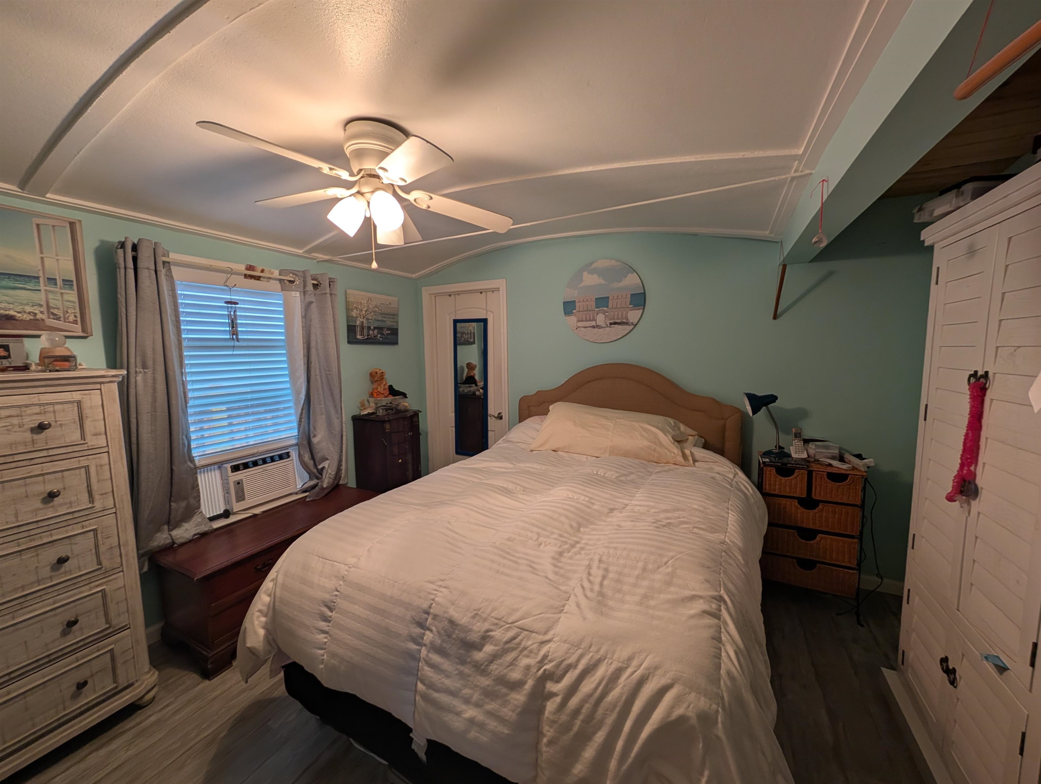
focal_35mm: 12
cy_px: 392
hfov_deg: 110.5
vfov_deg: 94.6
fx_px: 361
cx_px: 520
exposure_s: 1/60
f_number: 1.7
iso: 76
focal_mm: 2.02
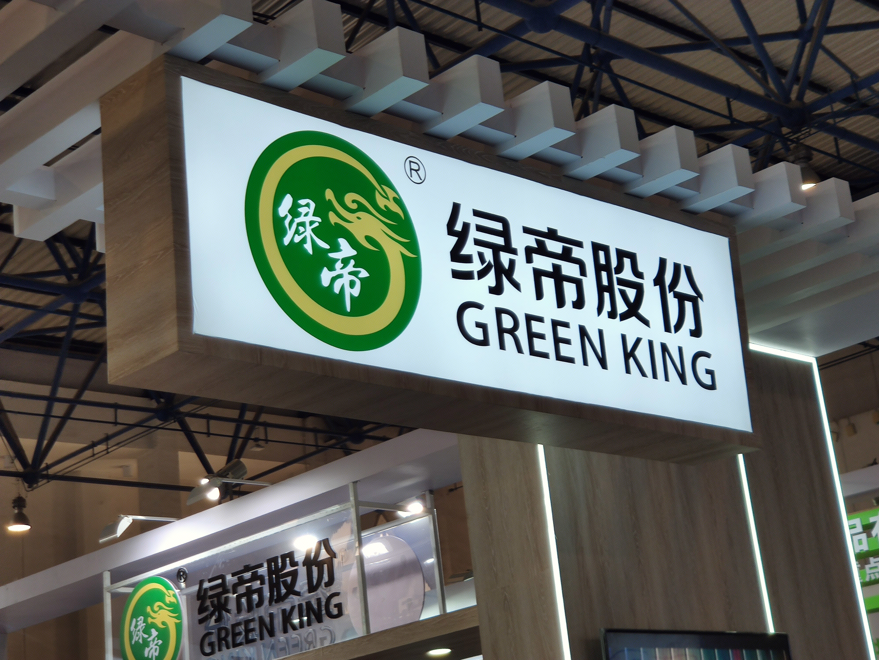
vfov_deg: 23.3
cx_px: 440
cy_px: 330
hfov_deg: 30.7
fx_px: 1600
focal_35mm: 63
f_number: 2.2
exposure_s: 1/100
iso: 147
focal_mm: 6.22
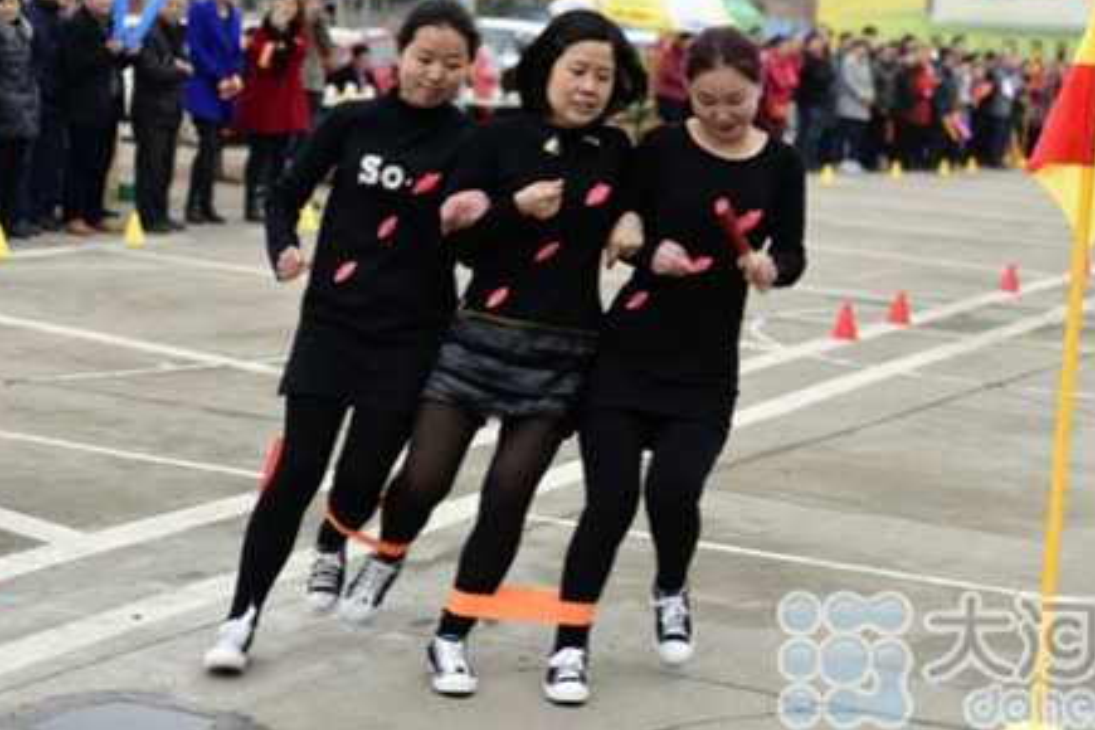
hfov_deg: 26.0
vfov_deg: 17.5
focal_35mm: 78
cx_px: 585
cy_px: 334
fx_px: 2372
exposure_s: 1/160
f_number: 3.2
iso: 200
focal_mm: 70
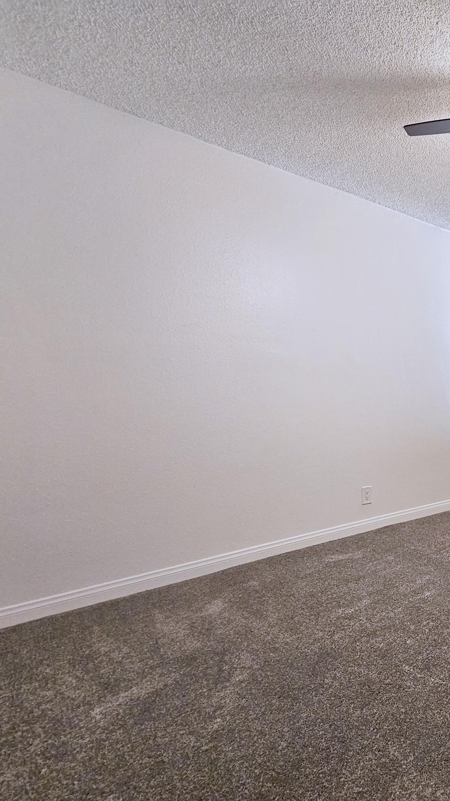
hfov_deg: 44.0
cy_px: 403
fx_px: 403
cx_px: 501
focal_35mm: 19
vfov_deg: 89.6
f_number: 2.2
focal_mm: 2.2
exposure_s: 1/60
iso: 200
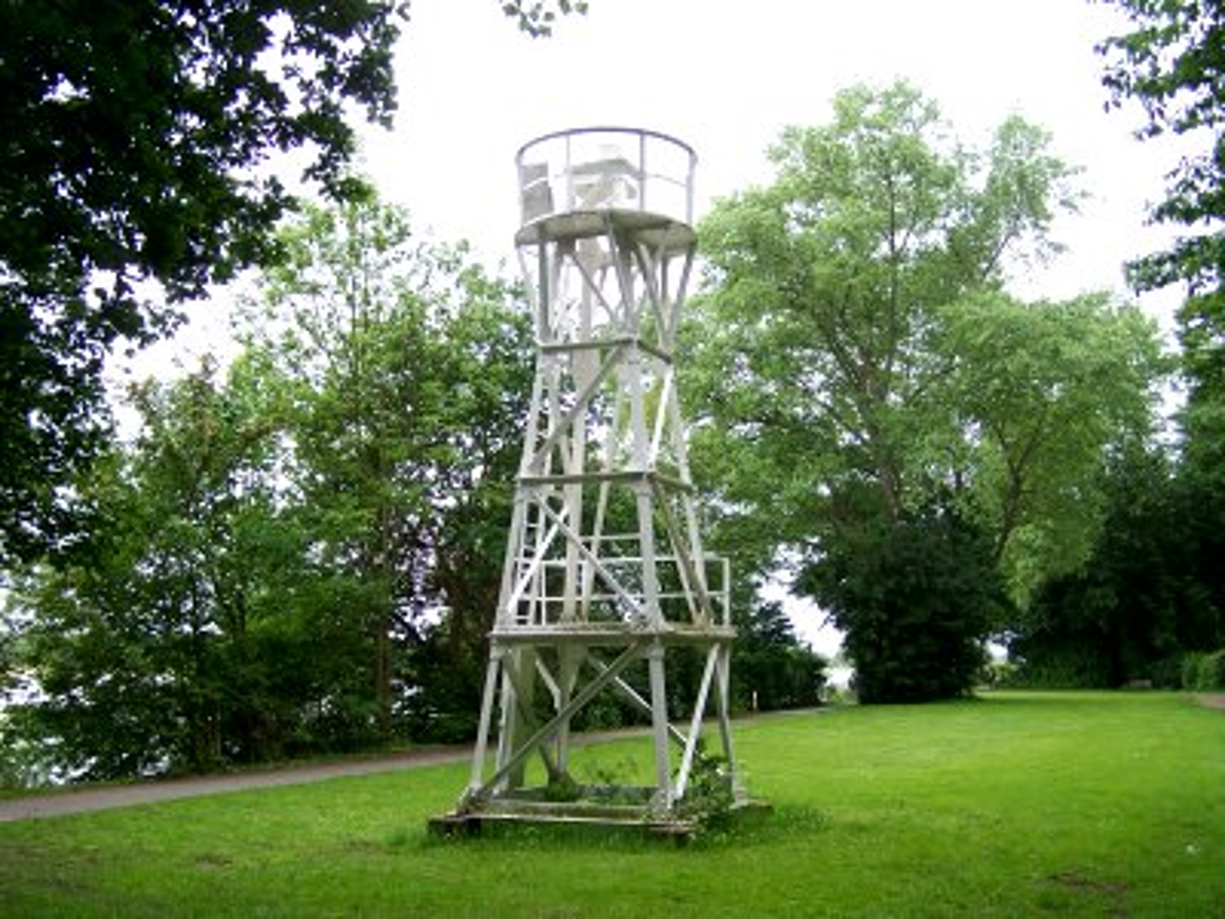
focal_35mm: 40
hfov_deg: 46.8
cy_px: 460
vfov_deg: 36.0
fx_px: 1416
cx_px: 612
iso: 80
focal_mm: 6.7
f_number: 2.8
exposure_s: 1/200
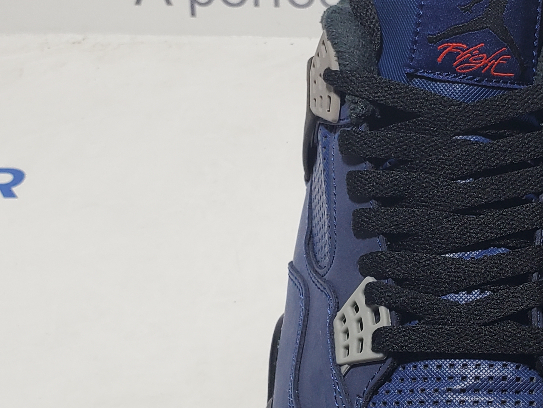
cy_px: 297
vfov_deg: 20.0
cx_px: 485
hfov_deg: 25.9
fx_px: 1145
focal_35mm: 73
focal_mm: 4.3
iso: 50
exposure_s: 1/217
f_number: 2.4
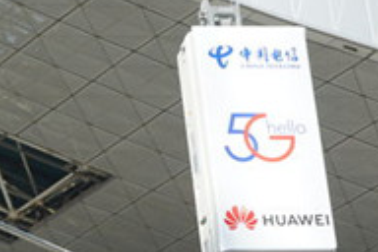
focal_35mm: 219
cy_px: 115
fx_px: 2299
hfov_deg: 9.2
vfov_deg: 6.3
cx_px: -122
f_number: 11
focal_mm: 70
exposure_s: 1/125
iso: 160
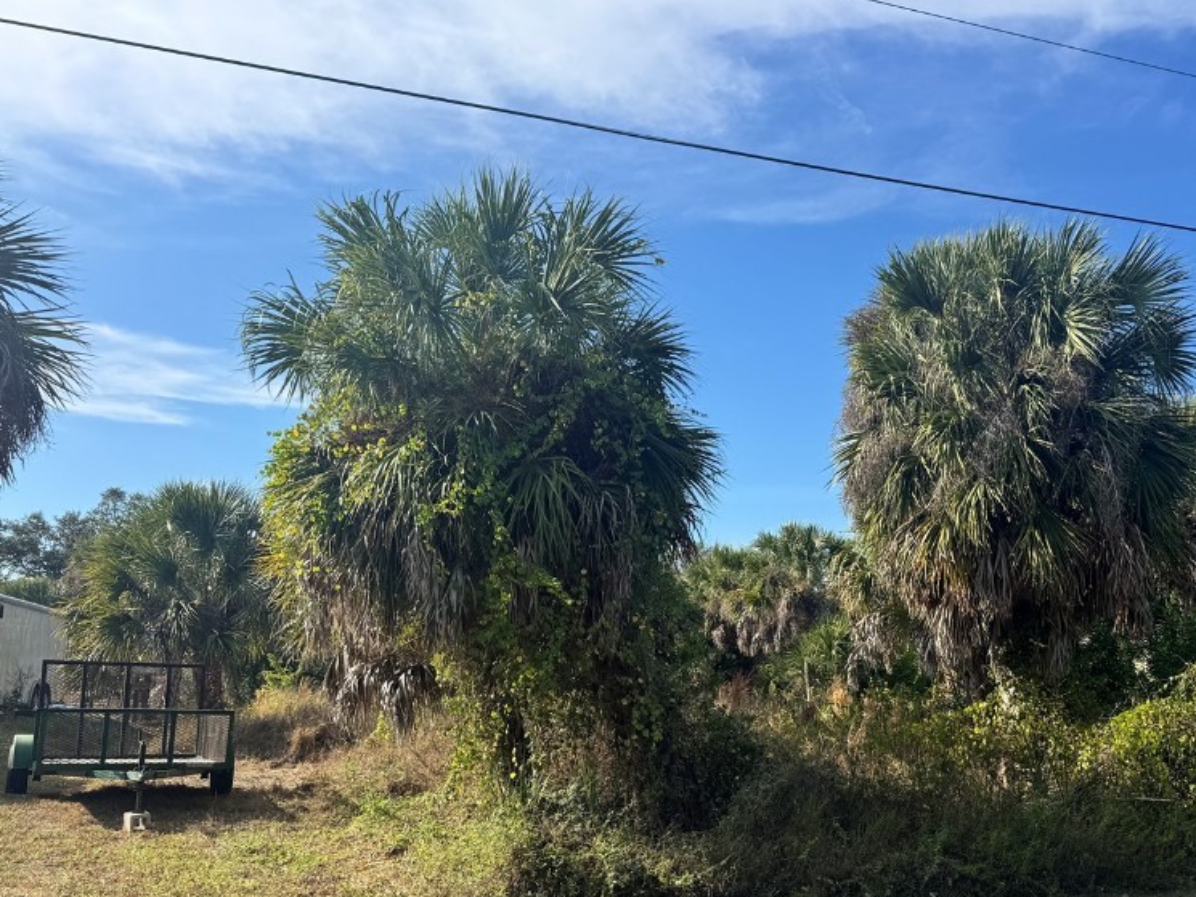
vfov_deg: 42.7
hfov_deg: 54.4
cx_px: 777
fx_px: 1140
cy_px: 555
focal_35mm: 33
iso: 80
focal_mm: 6.76
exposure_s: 1/2833
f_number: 1.78
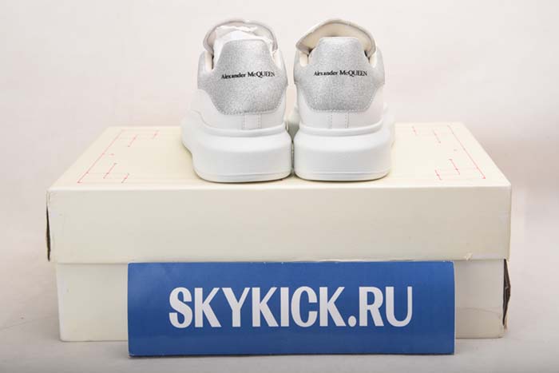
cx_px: 280
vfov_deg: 14.4
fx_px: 1475
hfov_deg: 21.5
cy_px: 186
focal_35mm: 95
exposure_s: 1/200
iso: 100
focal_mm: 95
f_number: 9
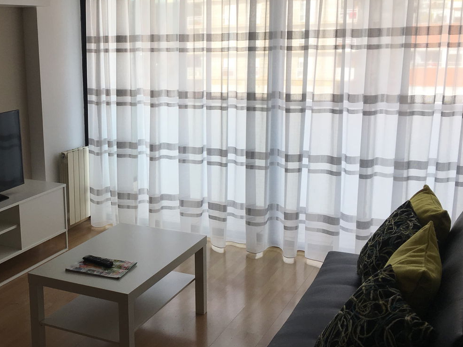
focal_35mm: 47
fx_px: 629
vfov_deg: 30.9
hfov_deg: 39.2
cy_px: 174
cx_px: 109
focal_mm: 4.15
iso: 25
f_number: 2.2
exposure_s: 1/286
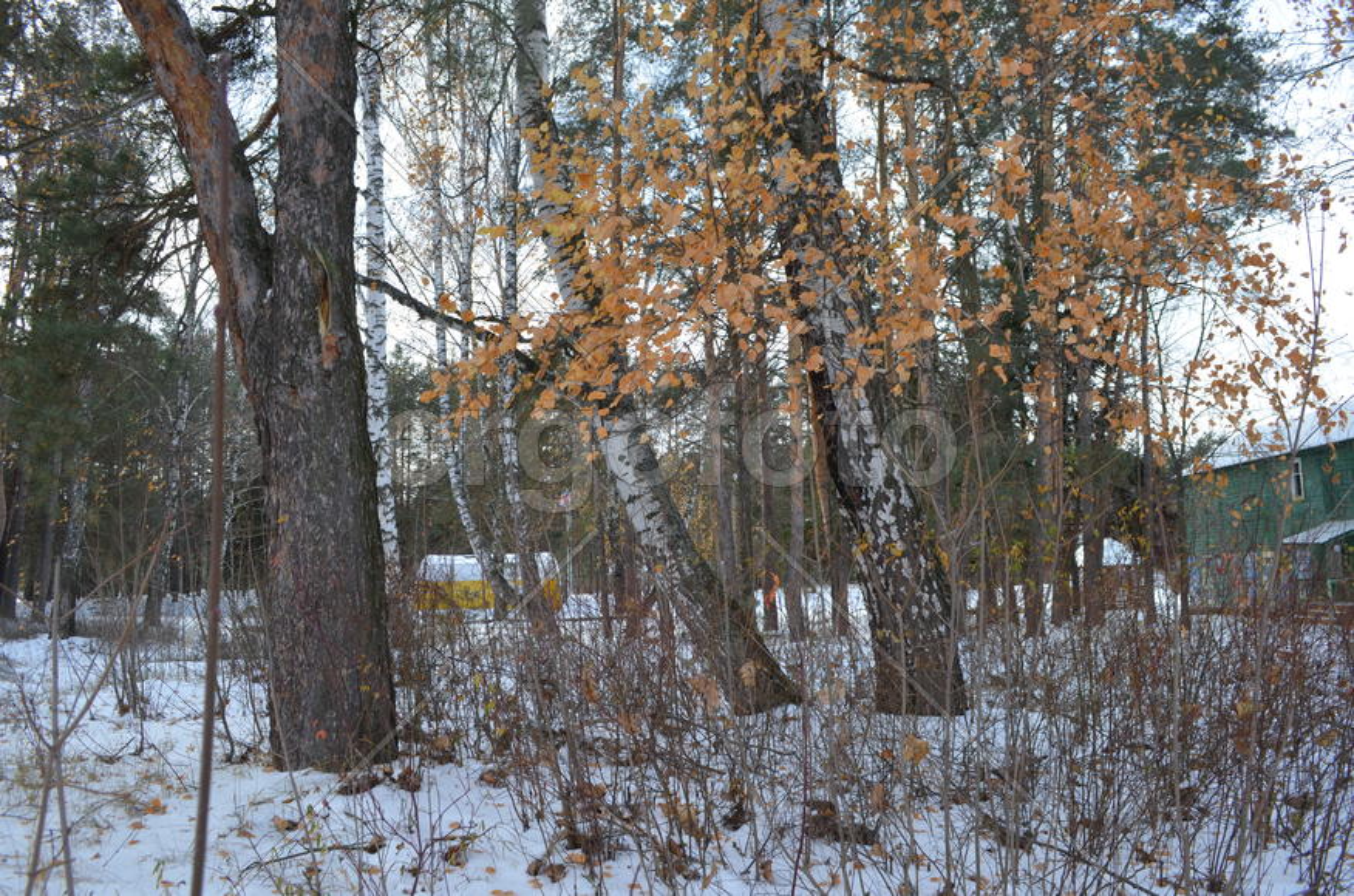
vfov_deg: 47.7
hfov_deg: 67.5
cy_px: 448
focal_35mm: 27
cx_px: 677
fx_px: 1013
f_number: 7.1
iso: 200
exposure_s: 1/200
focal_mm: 18
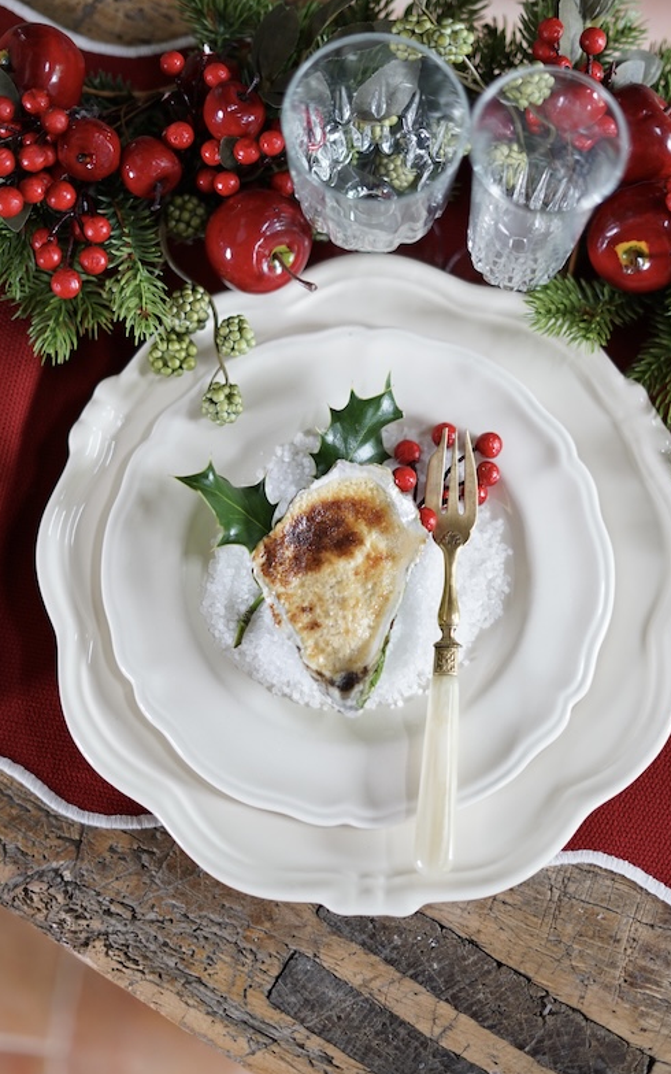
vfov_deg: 38.9
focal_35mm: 52
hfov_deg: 24.9
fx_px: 1521
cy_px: 532
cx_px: 343
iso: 250
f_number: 2
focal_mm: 50
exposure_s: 1/60
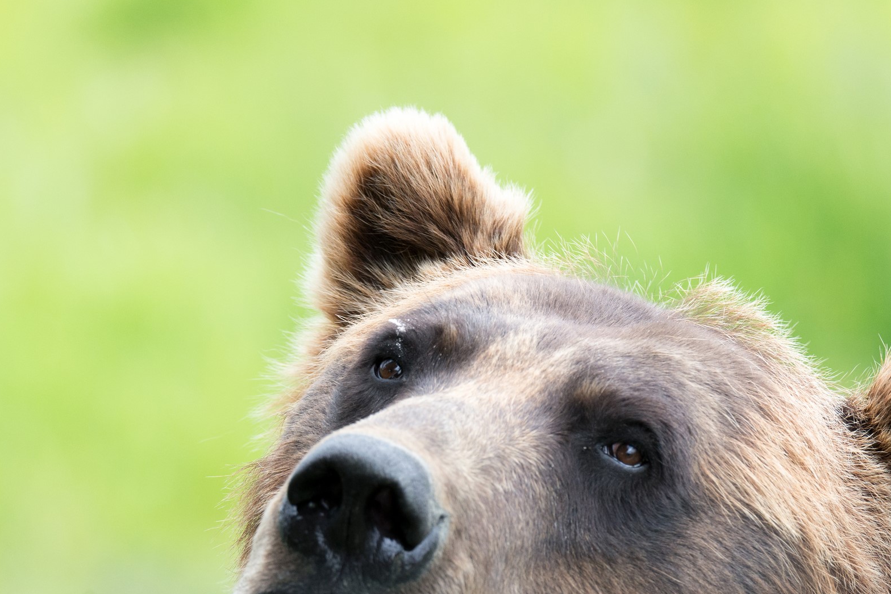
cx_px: 452
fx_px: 20842
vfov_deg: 1.6
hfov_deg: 2.4
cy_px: 414
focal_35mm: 842
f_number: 8
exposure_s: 1/400
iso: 1250
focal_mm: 550
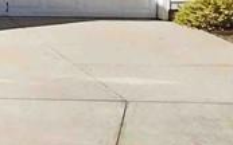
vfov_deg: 7.6
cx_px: -369
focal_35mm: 163
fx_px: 1035
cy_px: -174
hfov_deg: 10.6
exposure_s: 1/6400
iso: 400
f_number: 2.2
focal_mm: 4.7
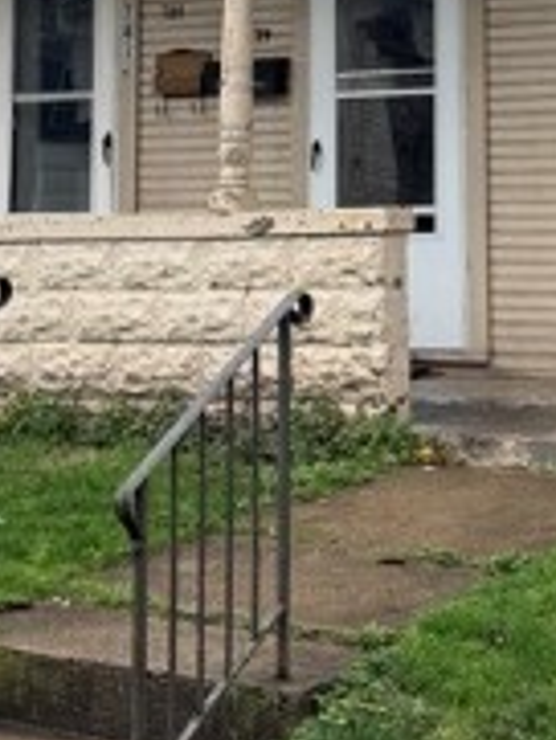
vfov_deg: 18.6
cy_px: -61
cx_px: 380
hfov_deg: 14.5
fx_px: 2182
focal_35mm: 102
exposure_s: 1/645
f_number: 1.78
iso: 80
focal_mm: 6.76
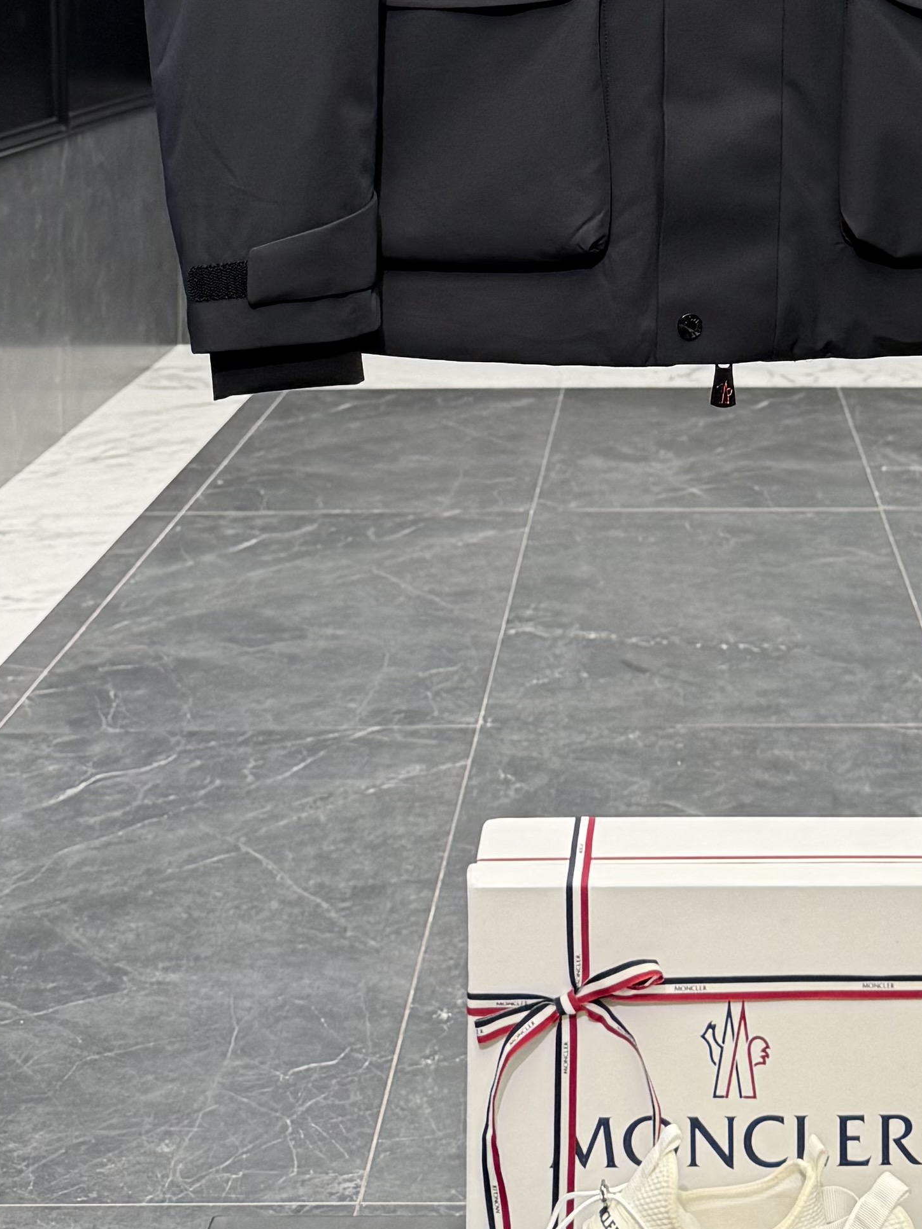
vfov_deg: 26.2
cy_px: 41
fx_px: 2522
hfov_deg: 20.6
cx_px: 695
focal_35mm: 71
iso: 200
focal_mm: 6.76
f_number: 1.78
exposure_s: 1/100
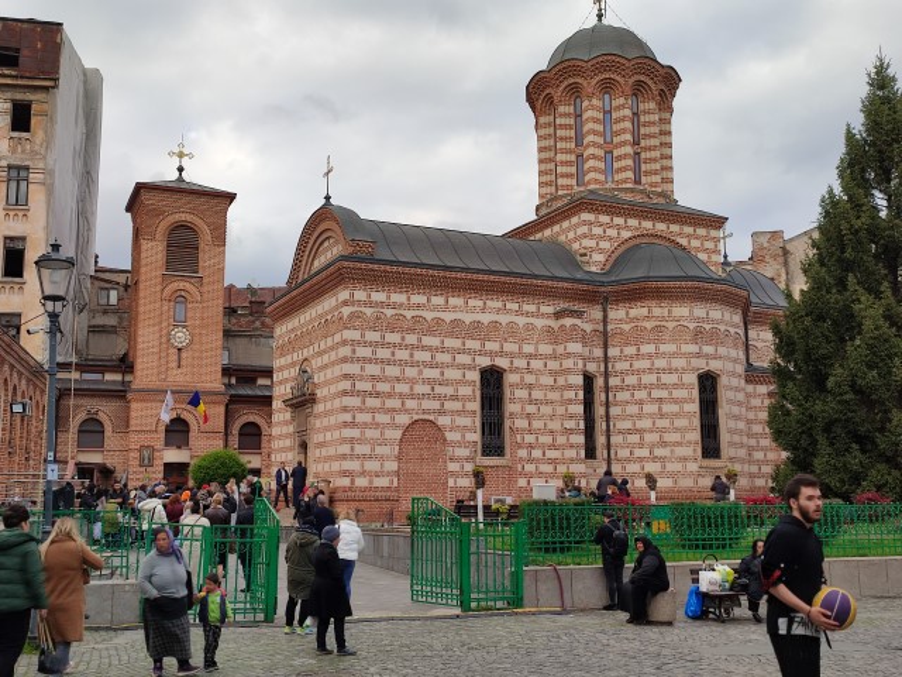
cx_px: 451
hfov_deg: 69.4
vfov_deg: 54.9
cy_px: 338
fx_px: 651
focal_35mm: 25
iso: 50
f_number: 1.9
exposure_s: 1/302
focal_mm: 6.04
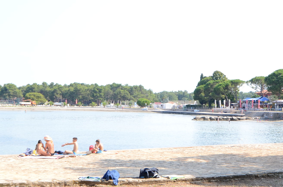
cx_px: 171
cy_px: 57
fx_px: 502
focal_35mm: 64
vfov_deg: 21.0
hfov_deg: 31.4
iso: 160
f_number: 6.3
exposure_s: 1/200
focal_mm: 20
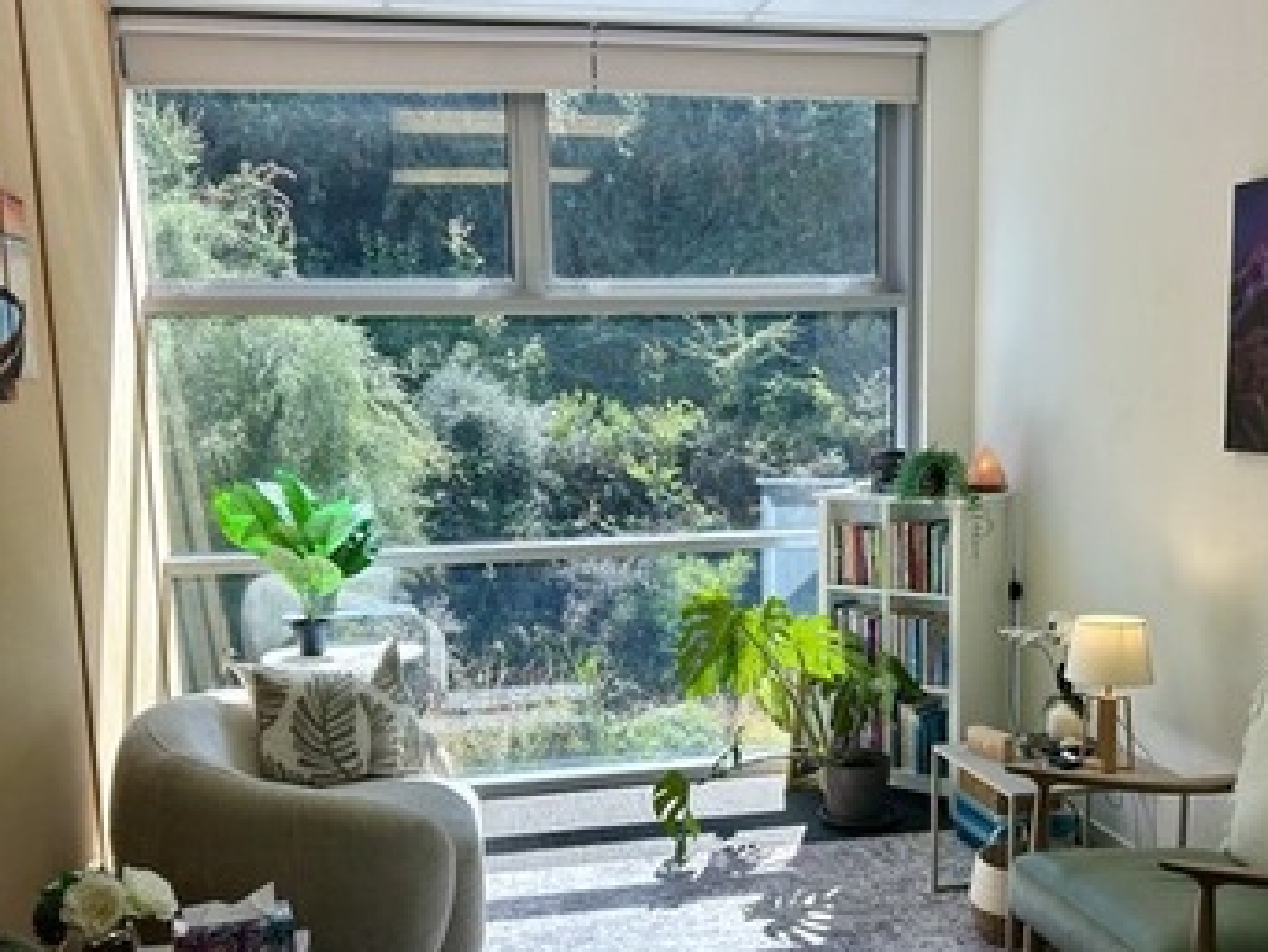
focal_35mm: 38
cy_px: 613
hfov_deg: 48.9
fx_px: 1393
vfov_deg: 37.5
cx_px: 701
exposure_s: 1/1344
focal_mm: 5.7
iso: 50
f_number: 1.5
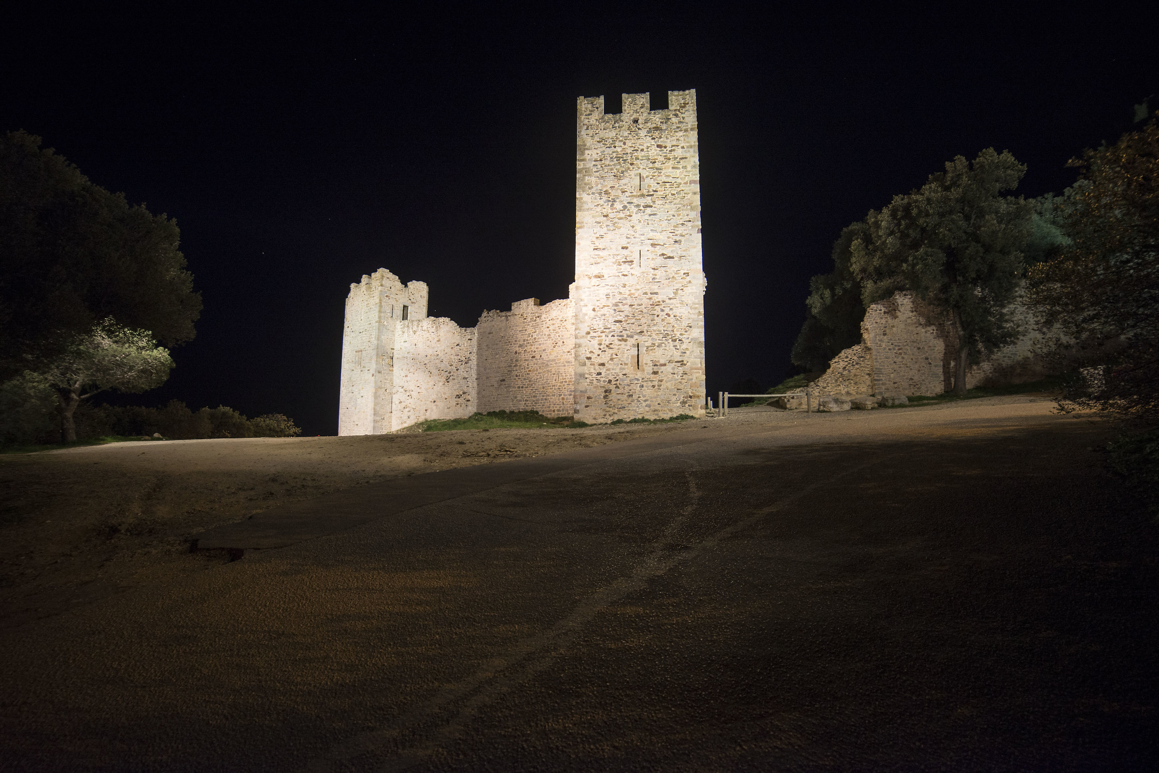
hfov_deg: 104.2
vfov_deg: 81.3
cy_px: 386
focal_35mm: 14
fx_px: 451
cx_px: 580
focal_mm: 14
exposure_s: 1/13
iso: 640
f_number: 2.8
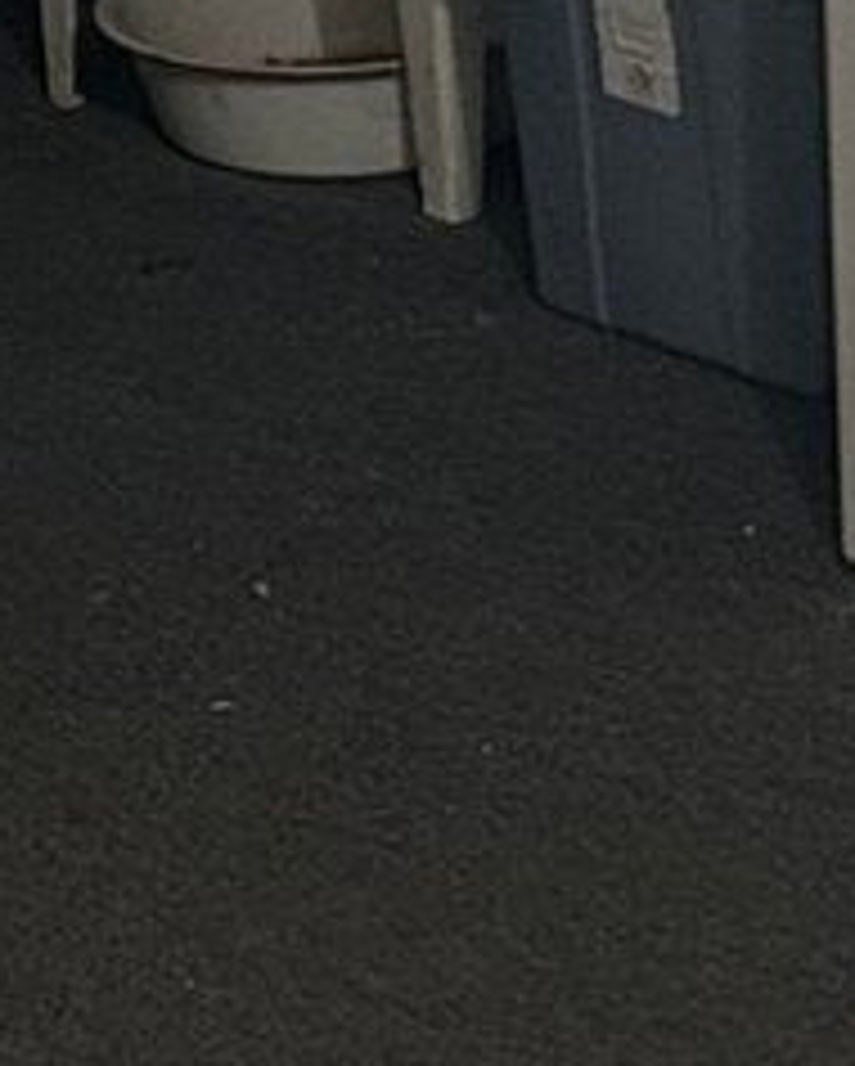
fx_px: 5118
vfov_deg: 11.8
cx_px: -650
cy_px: -16
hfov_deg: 9.1
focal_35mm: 162
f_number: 1.5
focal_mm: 5.7
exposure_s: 1/30
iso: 500
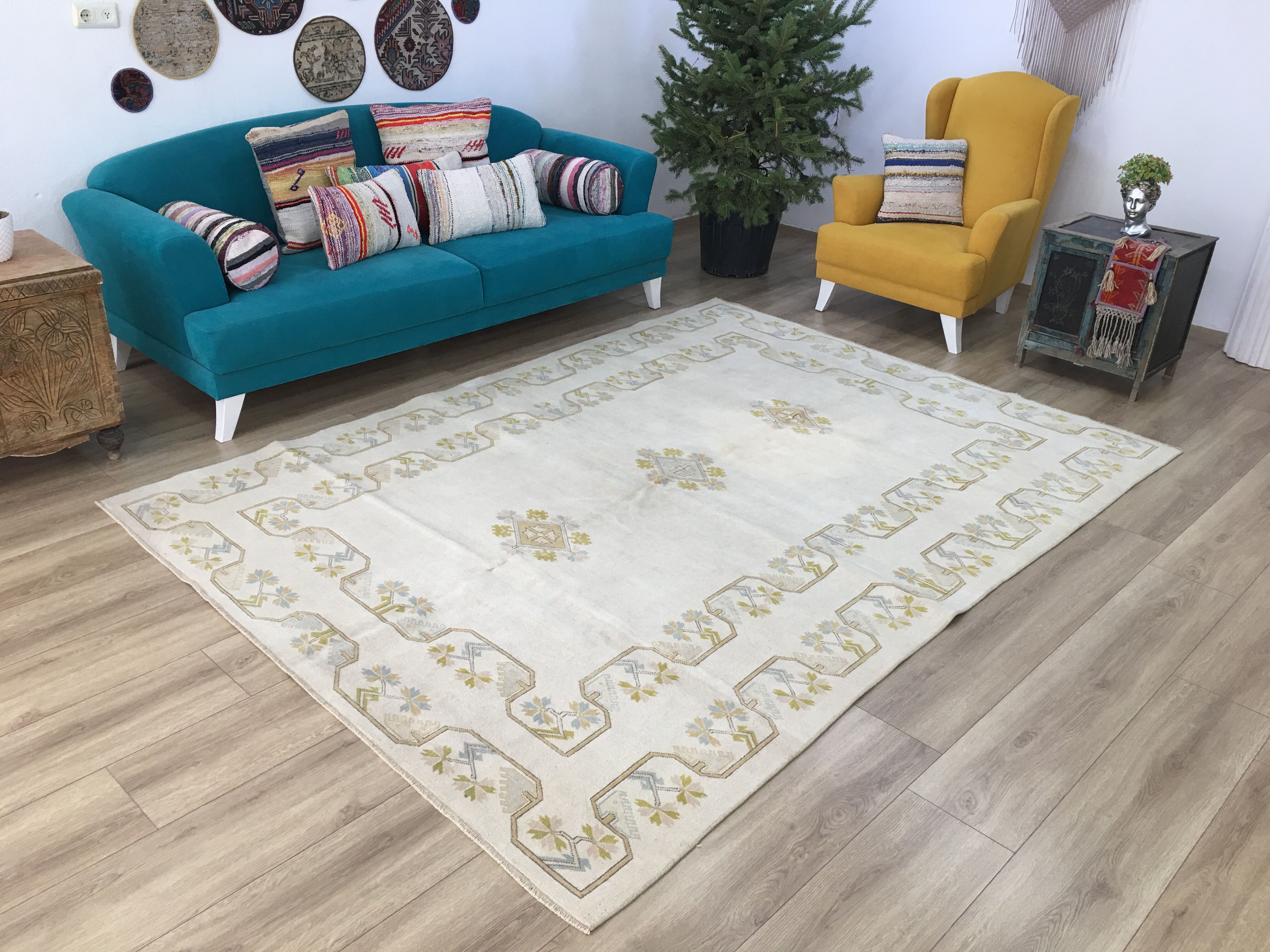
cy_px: 476
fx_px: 1064
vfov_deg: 48.2
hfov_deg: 61.7
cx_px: 635
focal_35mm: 29
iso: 32
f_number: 2.2
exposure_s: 1/40
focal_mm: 4.15
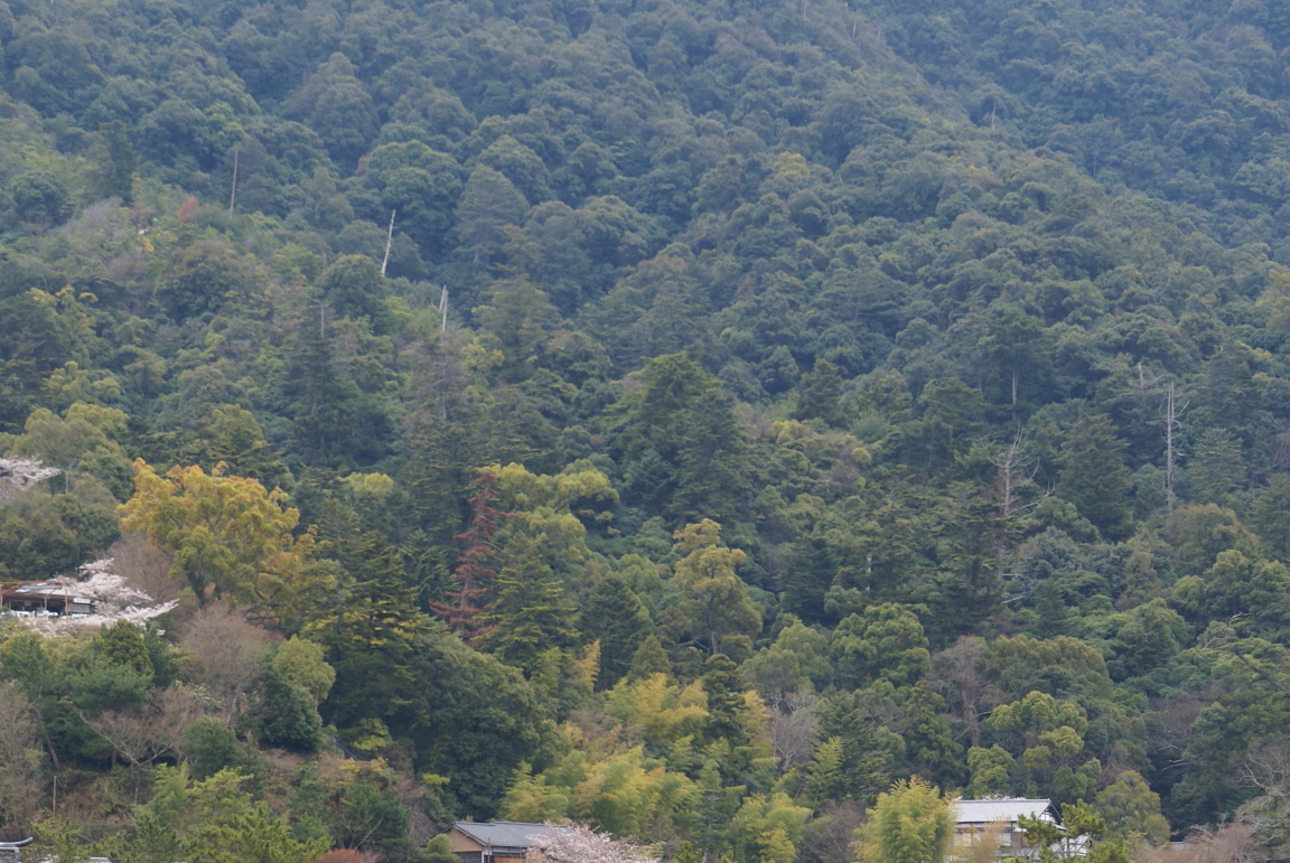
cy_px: 710
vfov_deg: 11.0
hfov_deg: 16.4
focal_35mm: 125
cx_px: 666
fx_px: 4484
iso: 100
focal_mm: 50
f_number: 5
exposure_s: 1/160
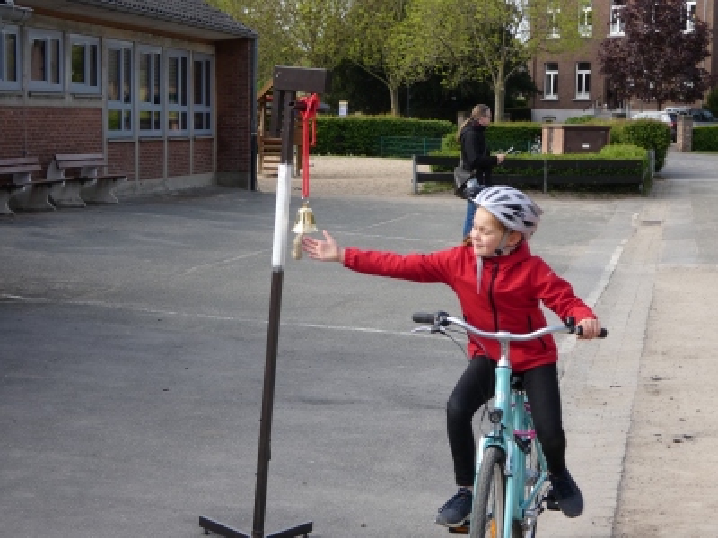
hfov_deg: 27.0
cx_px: 359
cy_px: 269
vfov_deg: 20.4
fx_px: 1493
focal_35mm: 72
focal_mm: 12.9
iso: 80
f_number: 4.3
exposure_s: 1/200
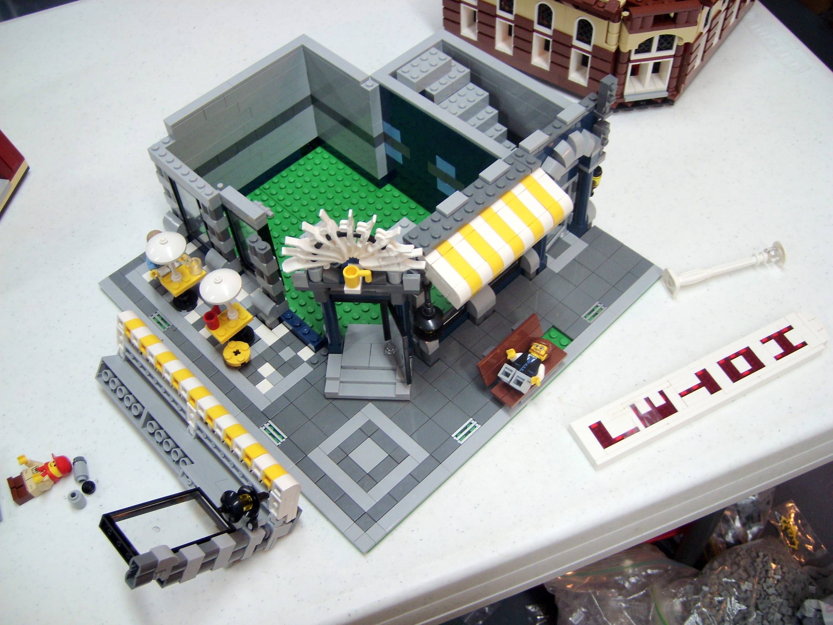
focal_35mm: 35
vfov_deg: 40.7
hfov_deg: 52.6
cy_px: 312
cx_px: 416
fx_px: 842
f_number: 2.8
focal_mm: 5.8
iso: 50
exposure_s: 1/16
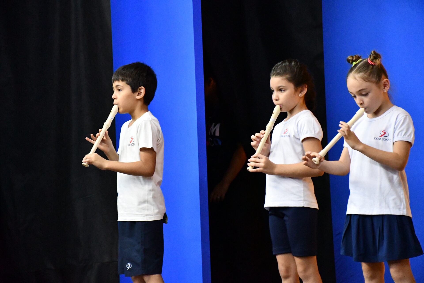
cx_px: 212
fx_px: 1496
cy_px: 142
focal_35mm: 127
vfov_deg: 10.8
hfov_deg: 16.1
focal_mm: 85
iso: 12800
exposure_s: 1/100
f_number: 5.3
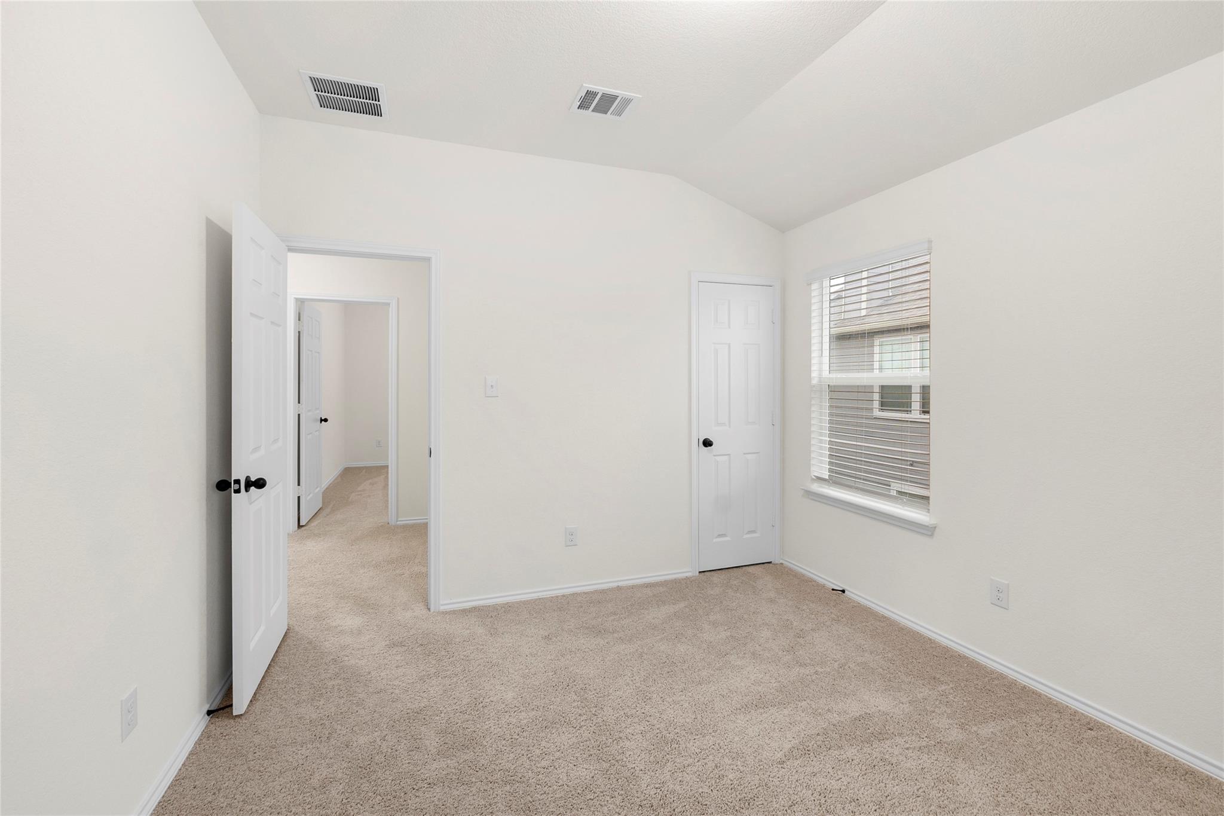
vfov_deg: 77.3
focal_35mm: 15
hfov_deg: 100.4
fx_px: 510
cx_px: 612
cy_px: 408
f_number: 8
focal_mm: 10
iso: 100
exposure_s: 1/1.25
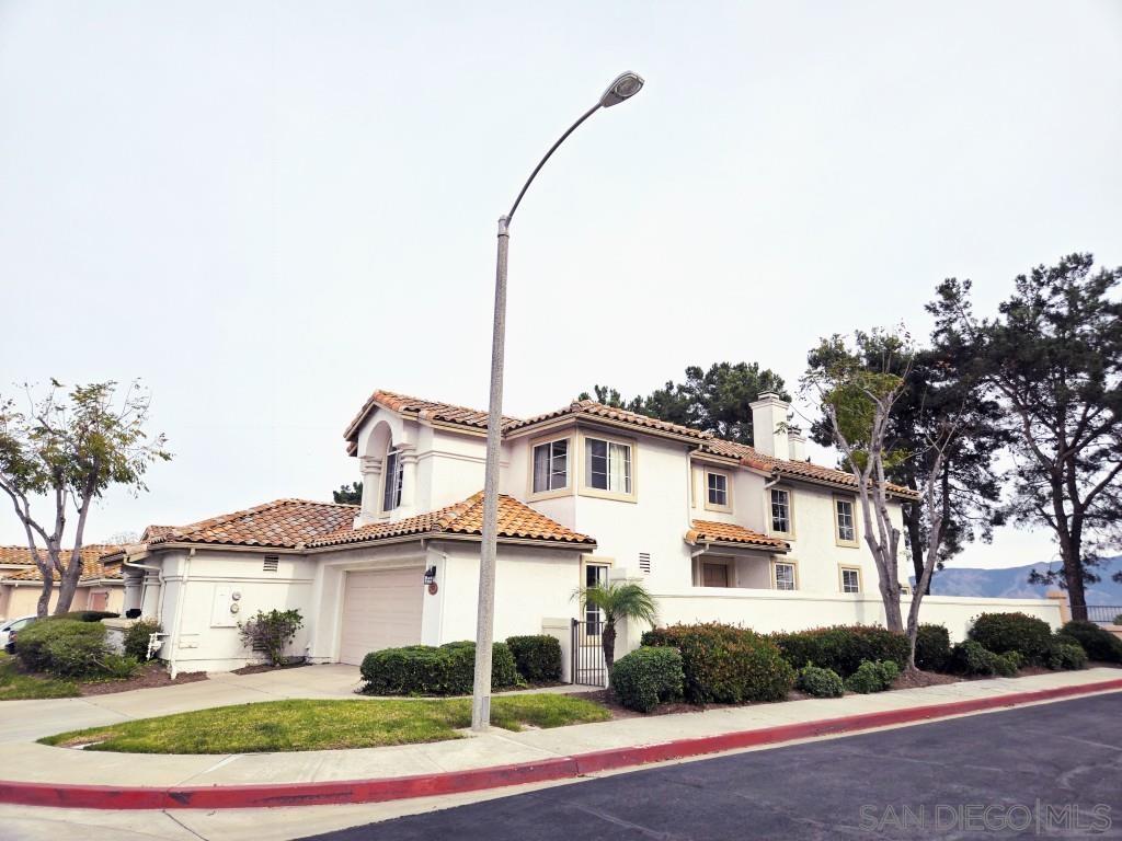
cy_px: 420
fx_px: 745
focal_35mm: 23
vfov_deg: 58.9
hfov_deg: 73.9
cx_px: 561
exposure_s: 1/2921
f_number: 1.8
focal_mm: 5.4
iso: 32
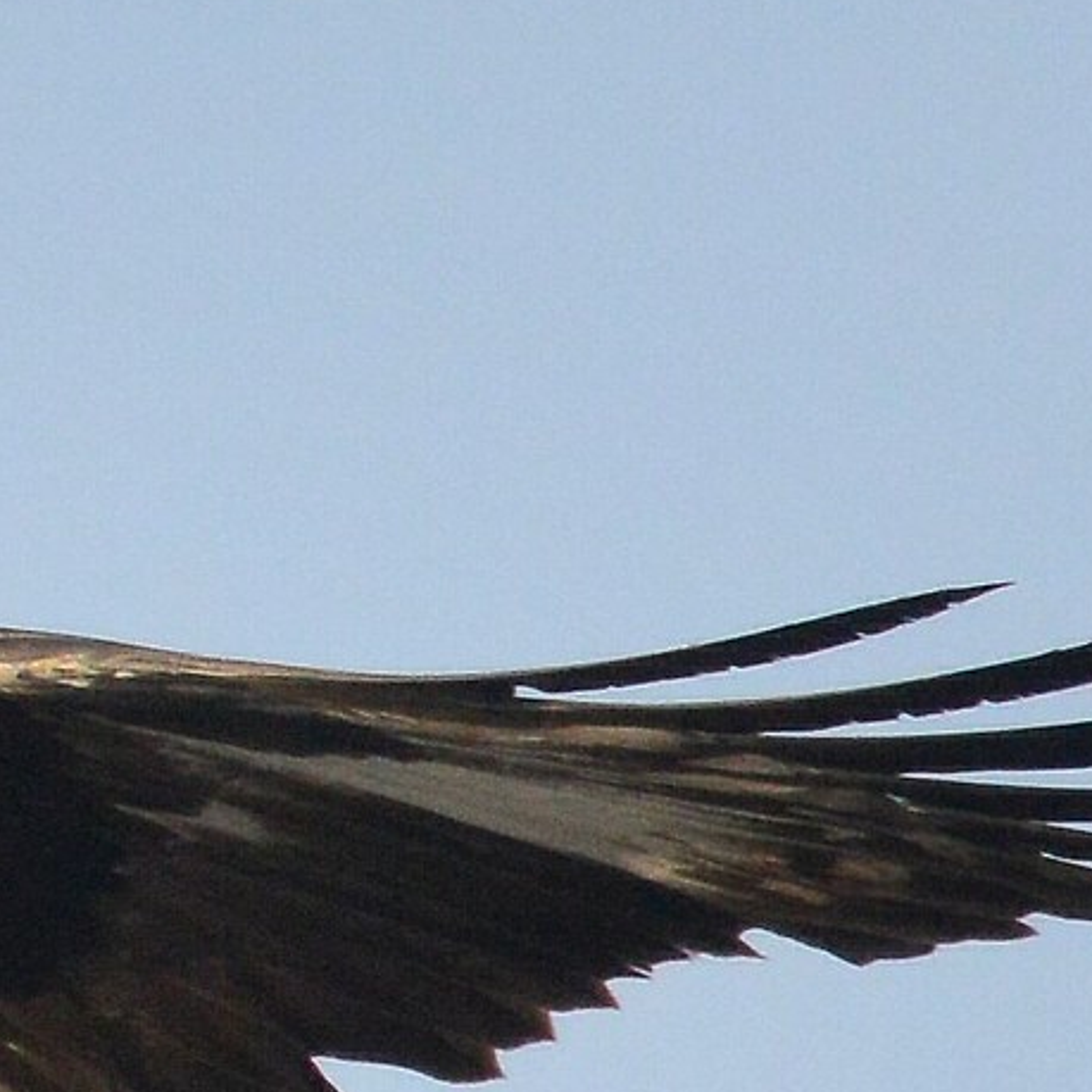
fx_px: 79304
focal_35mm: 2222
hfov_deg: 0.8
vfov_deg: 0.8
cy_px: 1637
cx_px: -818
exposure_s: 1/4000
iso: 1600
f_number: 8
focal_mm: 500
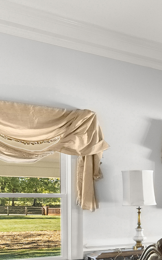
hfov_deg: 17.1
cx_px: 331
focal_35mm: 54
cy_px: 195
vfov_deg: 36.6
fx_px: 381
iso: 800
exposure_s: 1/3
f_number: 9
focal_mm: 14
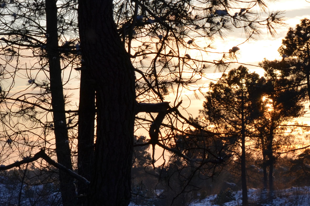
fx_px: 1461
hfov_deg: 12.0
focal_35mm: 170
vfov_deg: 8.0
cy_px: 120
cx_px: 318
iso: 200
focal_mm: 55
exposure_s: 1/200
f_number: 13
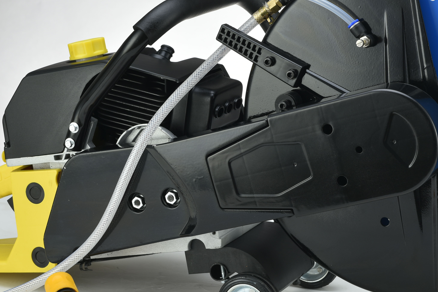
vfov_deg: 10.9
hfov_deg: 16.3
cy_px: 137
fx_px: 1533
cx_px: 214
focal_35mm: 126
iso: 100
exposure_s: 1/160
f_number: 13
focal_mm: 70
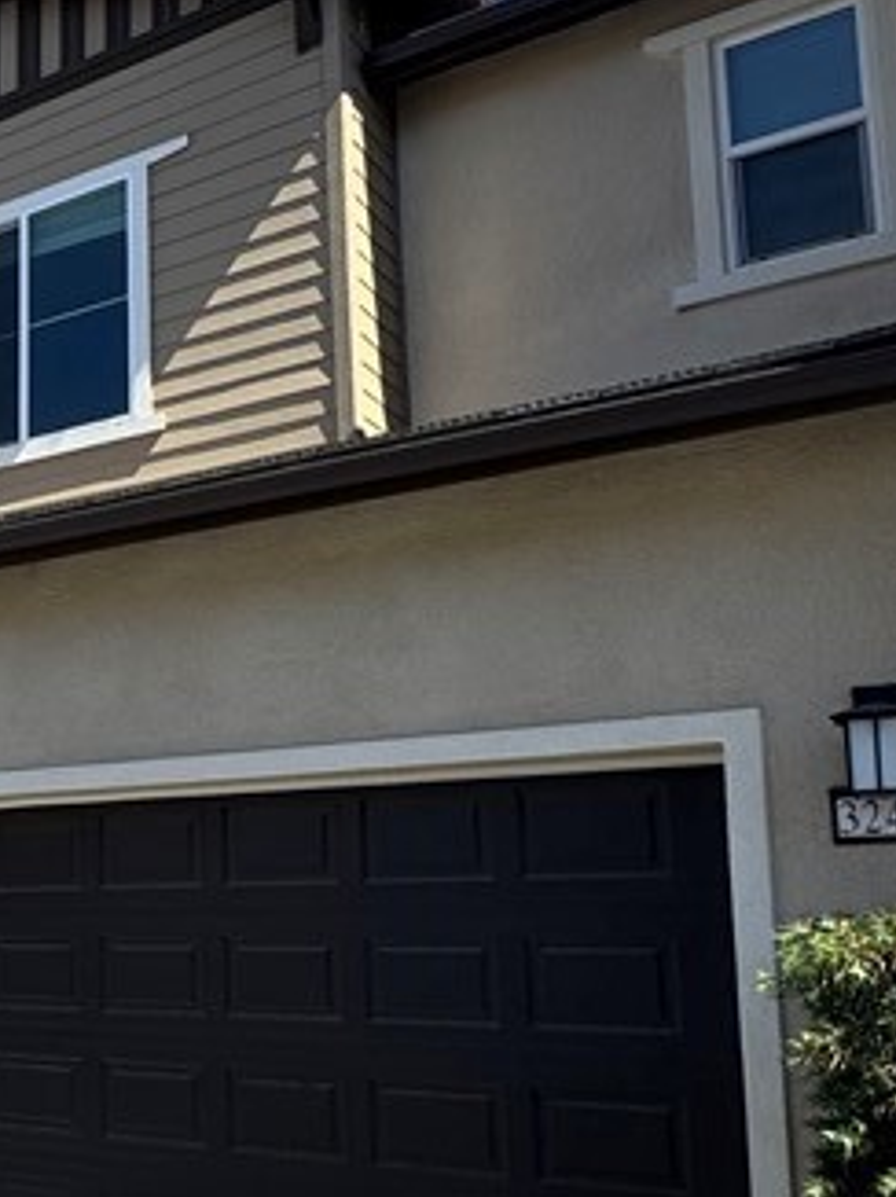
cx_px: -253
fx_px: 1521
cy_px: 756
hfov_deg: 27.6
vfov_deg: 42.6
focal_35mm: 44
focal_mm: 2.22
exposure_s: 1/968
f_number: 2.2
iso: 50
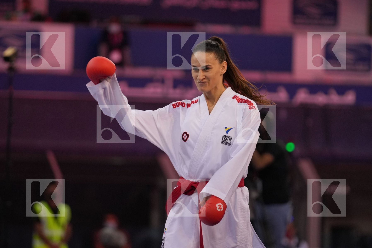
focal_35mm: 277
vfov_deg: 5.0
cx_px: 186
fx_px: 2862
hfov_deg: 7.4
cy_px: 124
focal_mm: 184
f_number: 2.8
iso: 1600
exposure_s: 1/1000
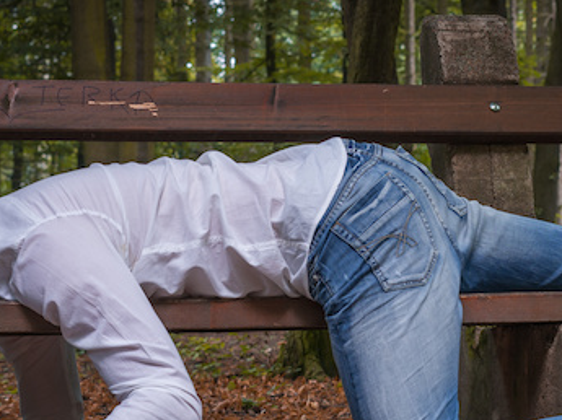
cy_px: 348
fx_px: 2611
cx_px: 407
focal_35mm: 161
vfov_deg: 9.2
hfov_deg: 12.3
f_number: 6.3
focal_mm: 50
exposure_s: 1/15
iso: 100
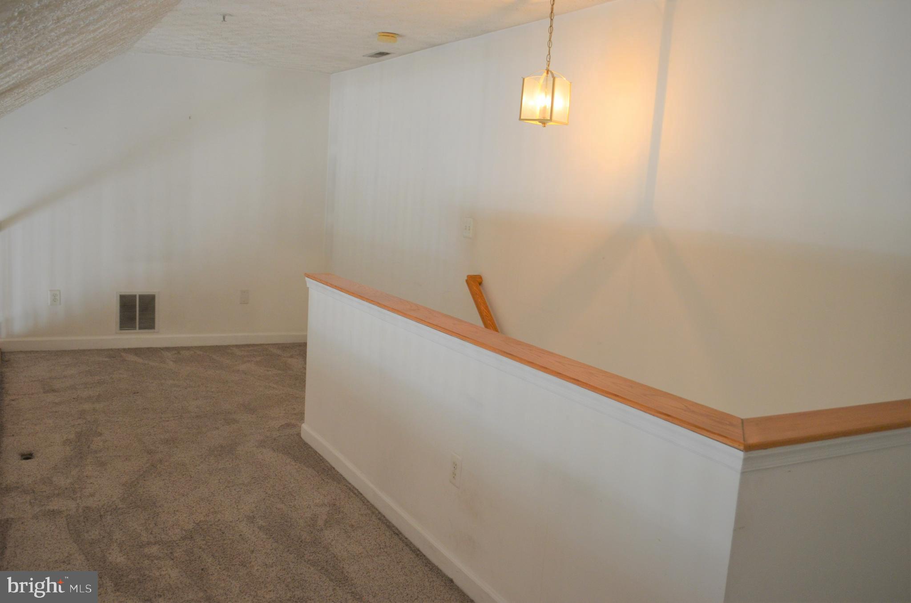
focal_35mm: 33
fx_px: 833
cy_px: 302
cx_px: 456
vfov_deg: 39.8
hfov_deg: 57.3
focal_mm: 22
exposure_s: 1/60
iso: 800
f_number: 3.8
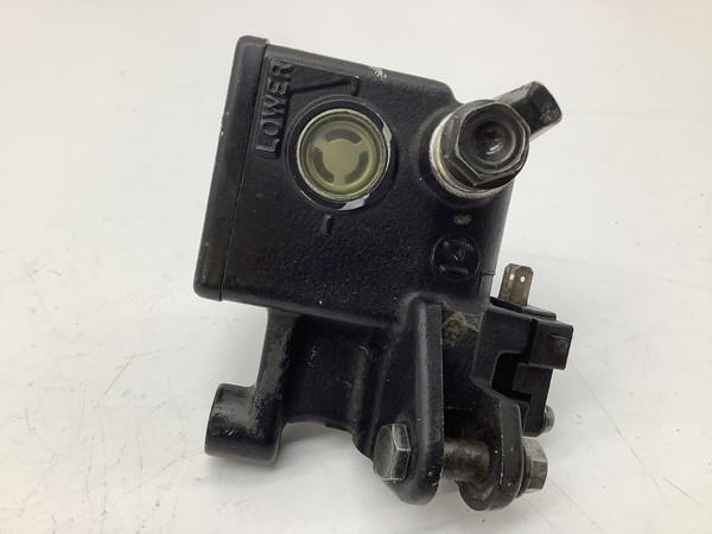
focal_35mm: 31
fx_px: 638
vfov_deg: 45.4
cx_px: 356
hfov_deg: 58.4
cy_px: 267
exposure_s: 1/120
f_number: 2.4
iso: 50
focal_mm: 3.3
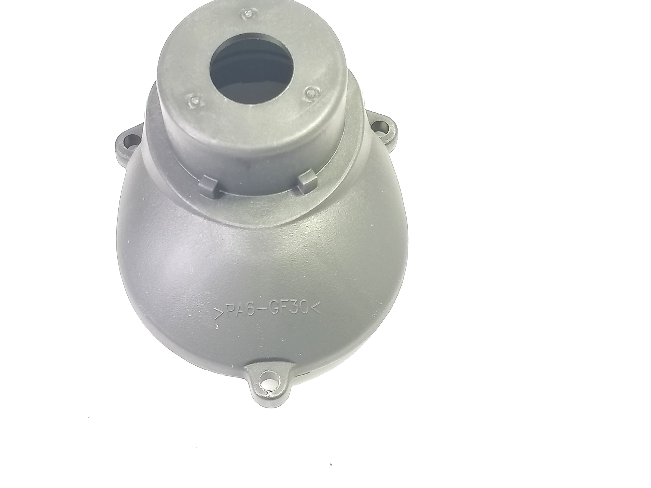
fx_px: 1166
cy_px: 175
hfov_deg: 31.0
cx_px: 233
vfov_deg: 23.6
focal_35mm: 62
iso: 125
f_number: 1.8
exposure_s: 1/33.3
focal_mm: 5.3
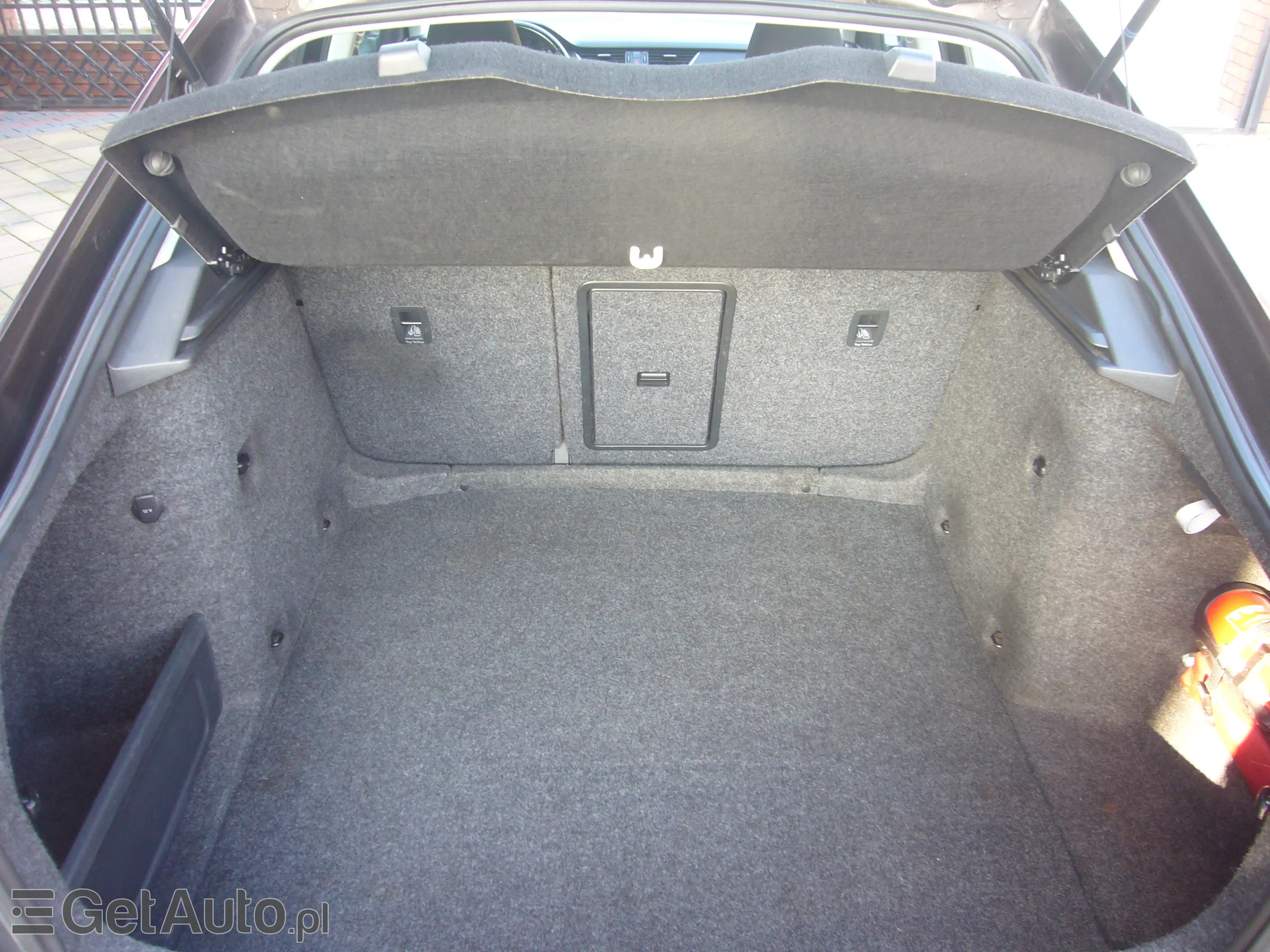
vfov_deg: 49.7
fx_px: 1027
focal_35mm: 28
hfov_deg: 63.4
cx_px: 635
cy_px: 476
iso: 100
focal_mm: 4.6
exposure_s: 1/15
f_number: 2.8
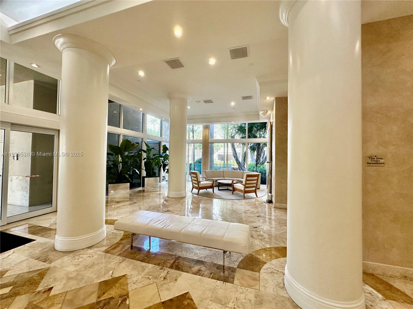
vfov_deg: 85.7
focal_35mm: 14
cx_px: 206
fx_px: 167
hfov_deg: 102.1
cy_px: 154
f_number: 2.2
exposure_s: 1/120
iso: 250
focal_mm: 2.22
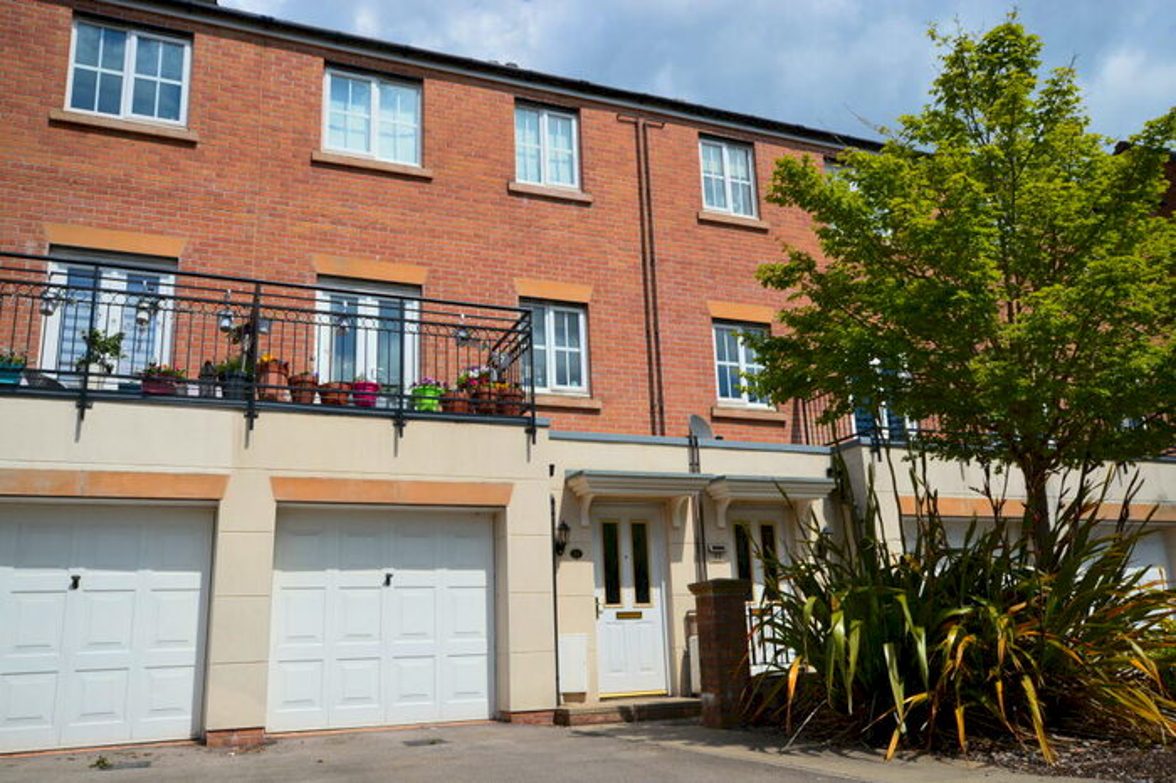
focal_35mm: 30
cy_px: 392
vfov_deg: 43.6
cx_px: 588
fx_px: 979
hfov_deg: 62.0
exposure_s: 1/500
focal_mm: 20
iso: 280
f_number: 11
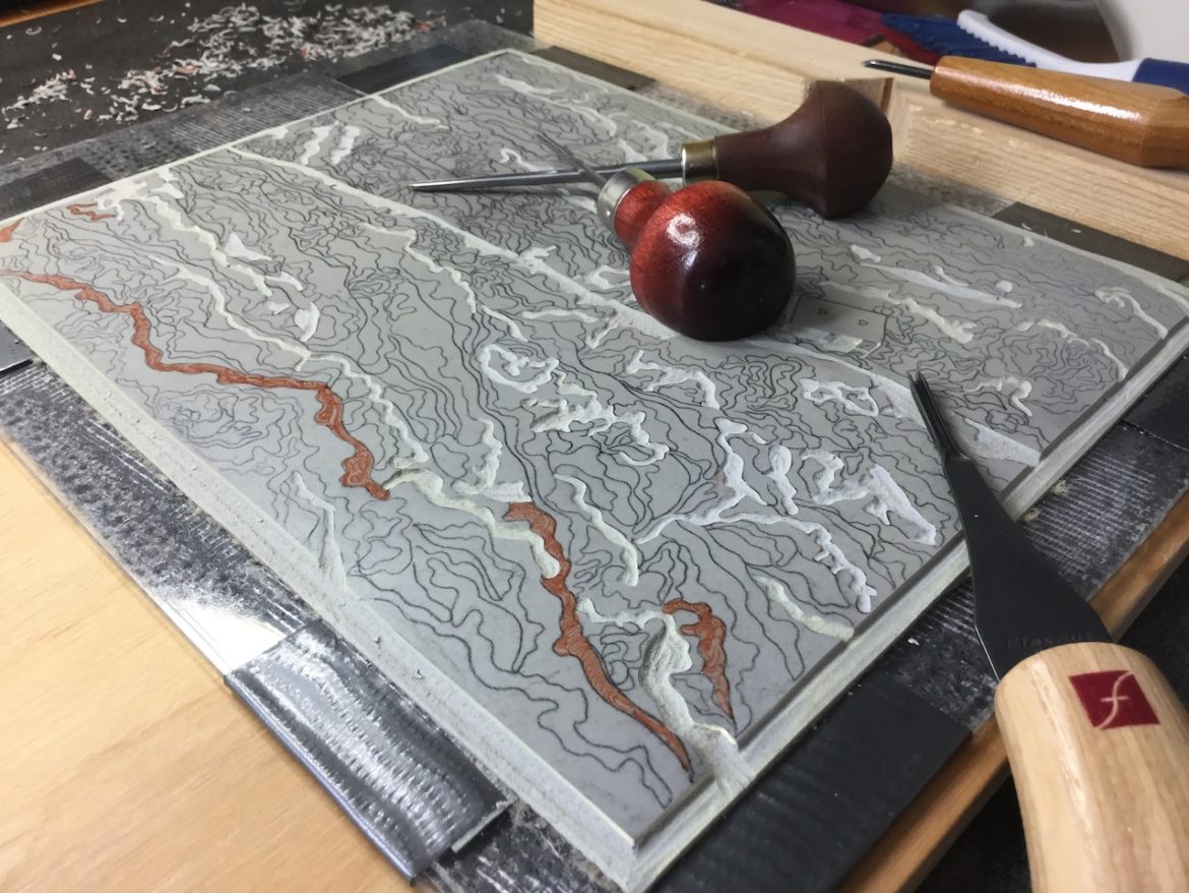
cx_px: 594
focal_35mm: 31
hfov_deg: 58.3
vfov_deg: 45.5
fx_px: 1065
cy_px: 446
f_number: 2.4
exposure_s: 1/40
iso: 32
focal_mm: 3.3
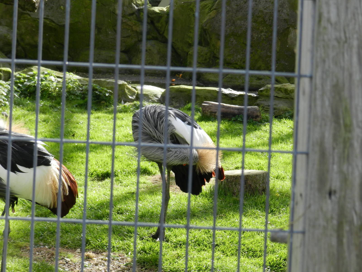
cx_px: 181
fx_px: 1046
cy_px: 136
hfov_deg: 19.6
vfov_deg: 14.8
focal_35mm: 100
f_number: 4.6
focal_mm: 17.7
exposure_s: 1/320
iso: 160
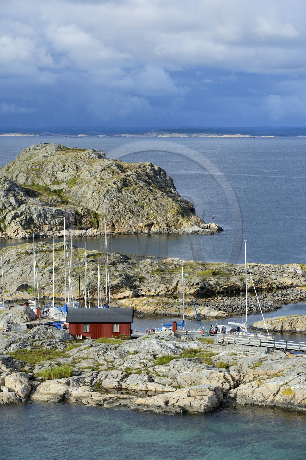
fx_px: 1558
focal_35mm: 122
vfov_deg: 16.8
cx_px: 153
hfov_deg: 11.2
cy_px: 230
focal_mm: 122
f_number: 9
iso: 200
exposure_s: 1/320
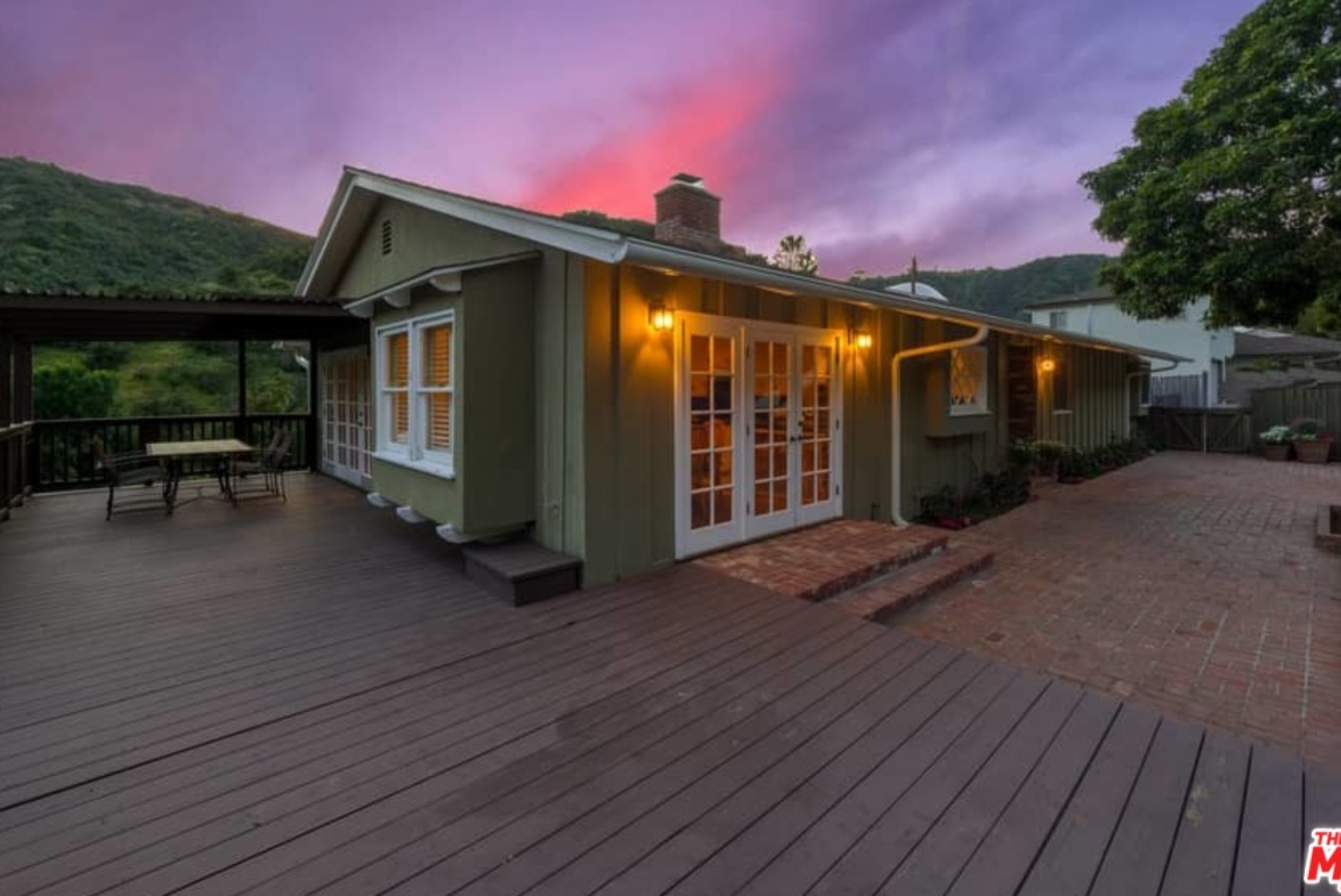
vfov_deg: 77.3
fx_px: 559
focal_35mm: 15
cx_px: 694
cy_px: 425
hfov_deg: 100.3
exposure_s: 1/40
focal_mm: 14
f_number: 18
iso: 320
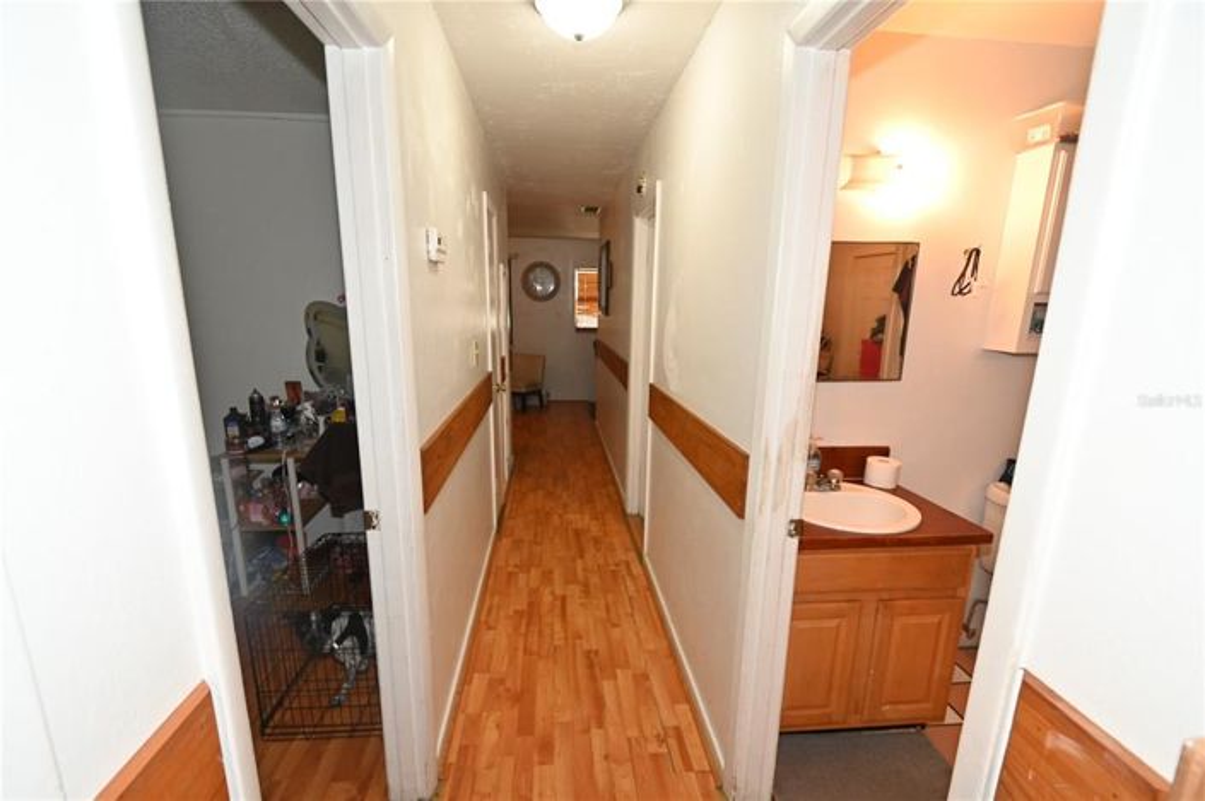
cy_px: 400
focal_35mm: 15
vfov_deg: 77.2
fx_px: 502
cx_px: 602
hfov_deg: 100.4
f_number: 4
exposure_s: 1/60
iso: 900
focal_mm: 10
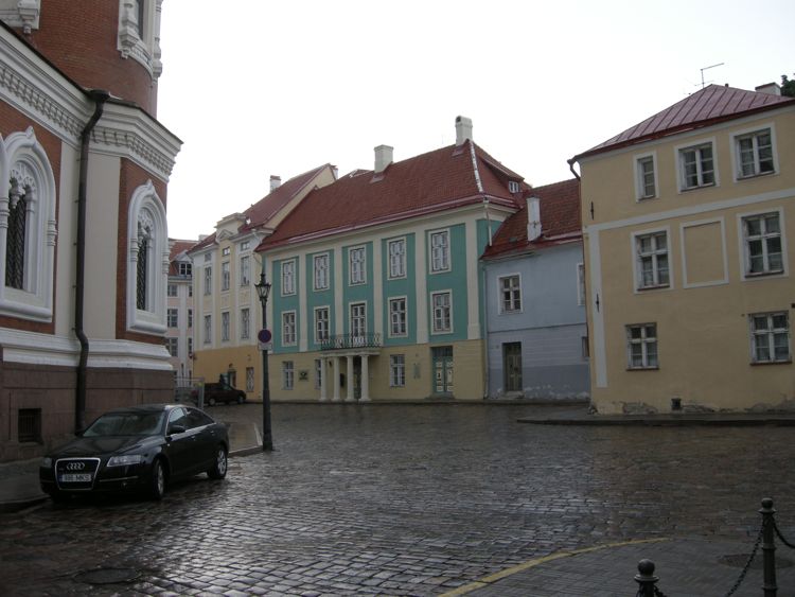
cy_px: 298
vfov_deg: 40.7
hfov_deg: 52.6
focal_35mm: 35
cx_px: 398
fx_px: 804
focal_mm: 7.5
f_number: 3.8
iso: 64
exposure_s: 1/103
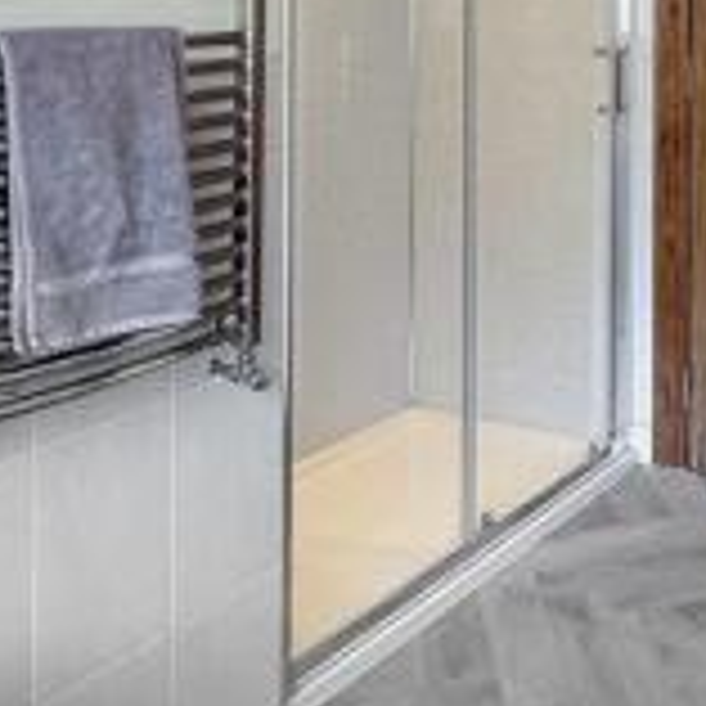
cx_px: 713
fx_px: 1061
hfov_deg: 33.5
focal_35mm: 46
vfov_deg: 32.5
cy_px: -65
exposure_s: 1/100
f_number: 2.2
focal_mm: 2.22
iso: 250
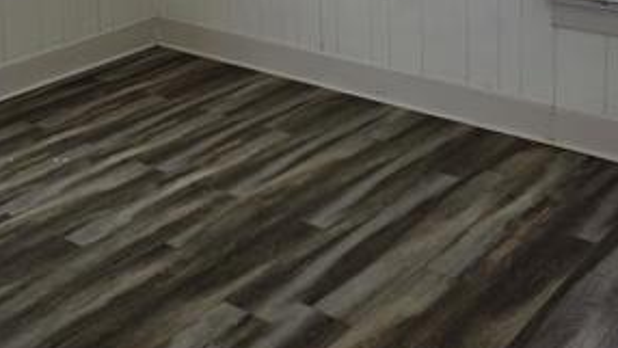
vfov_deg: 19.8
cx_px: 238
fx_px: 918
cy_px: -104
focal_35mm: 56
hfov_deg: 37.0
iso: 64
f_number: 1.7
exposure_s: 1/120
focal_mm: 6.3
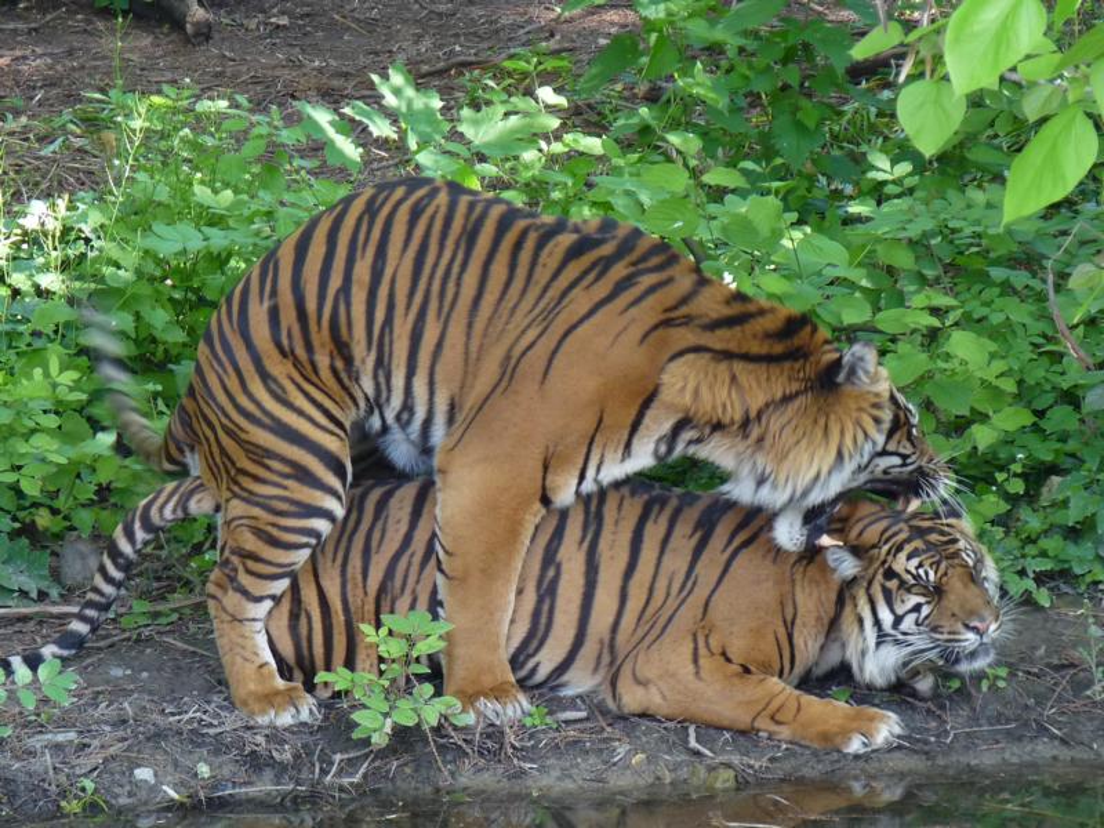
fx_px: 10620
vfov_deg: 4.5
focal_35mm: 333
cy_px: 414
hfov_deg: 6.0
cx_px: 552
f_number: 3.7
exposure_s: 1/60
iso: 160
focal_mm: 41.9
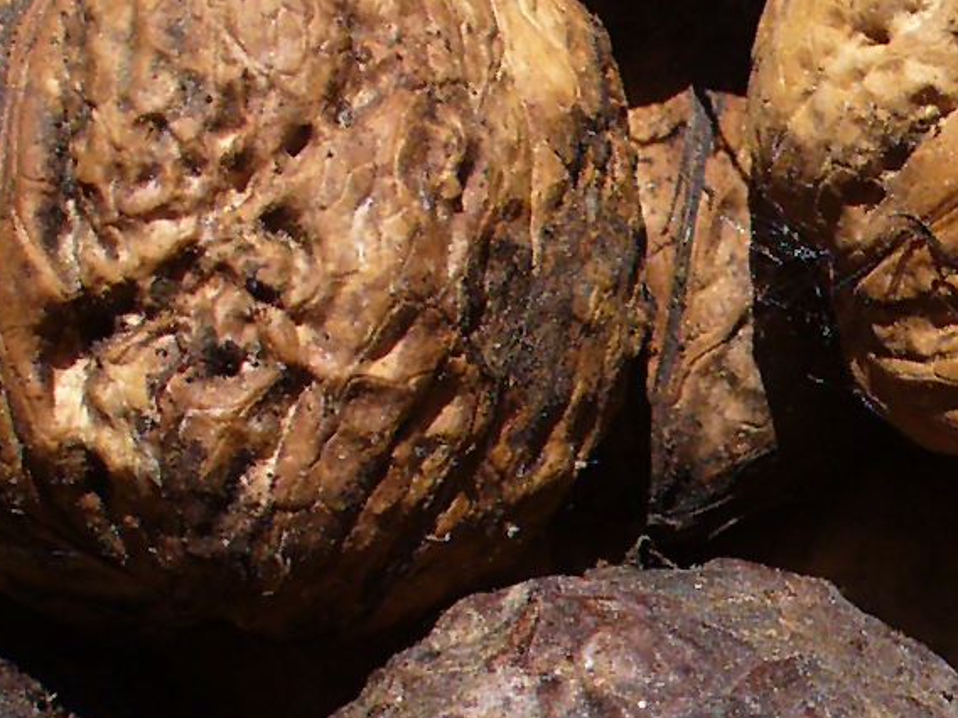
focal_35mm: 150
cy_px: 836
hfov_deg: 12.7
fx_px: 4151
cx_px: 1299
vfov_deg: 9.8
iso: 64
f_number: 5.6
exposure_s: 1/250
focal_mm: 6.1
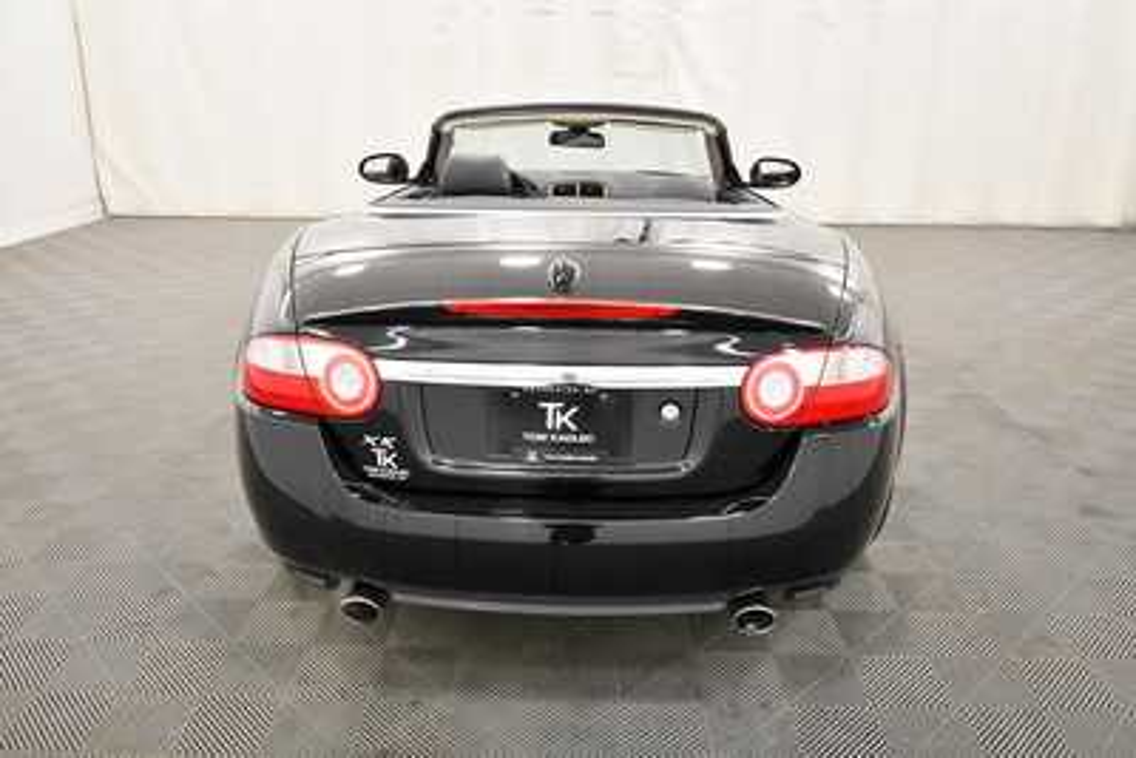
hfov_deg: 65.5
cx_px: 568
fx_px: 884
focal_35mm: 28
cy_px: 379
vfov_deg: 46.4
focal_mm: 19
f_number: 5.6
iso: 1600
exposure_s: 1/125
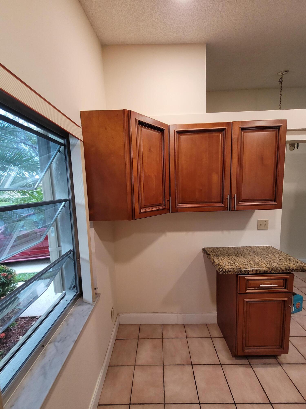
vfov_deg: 106.2
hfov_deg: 89.9
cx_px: 153
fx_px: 153
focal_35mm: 13
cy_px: 204
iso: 160
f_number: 2.2
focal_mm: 1.74
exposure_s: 1/60
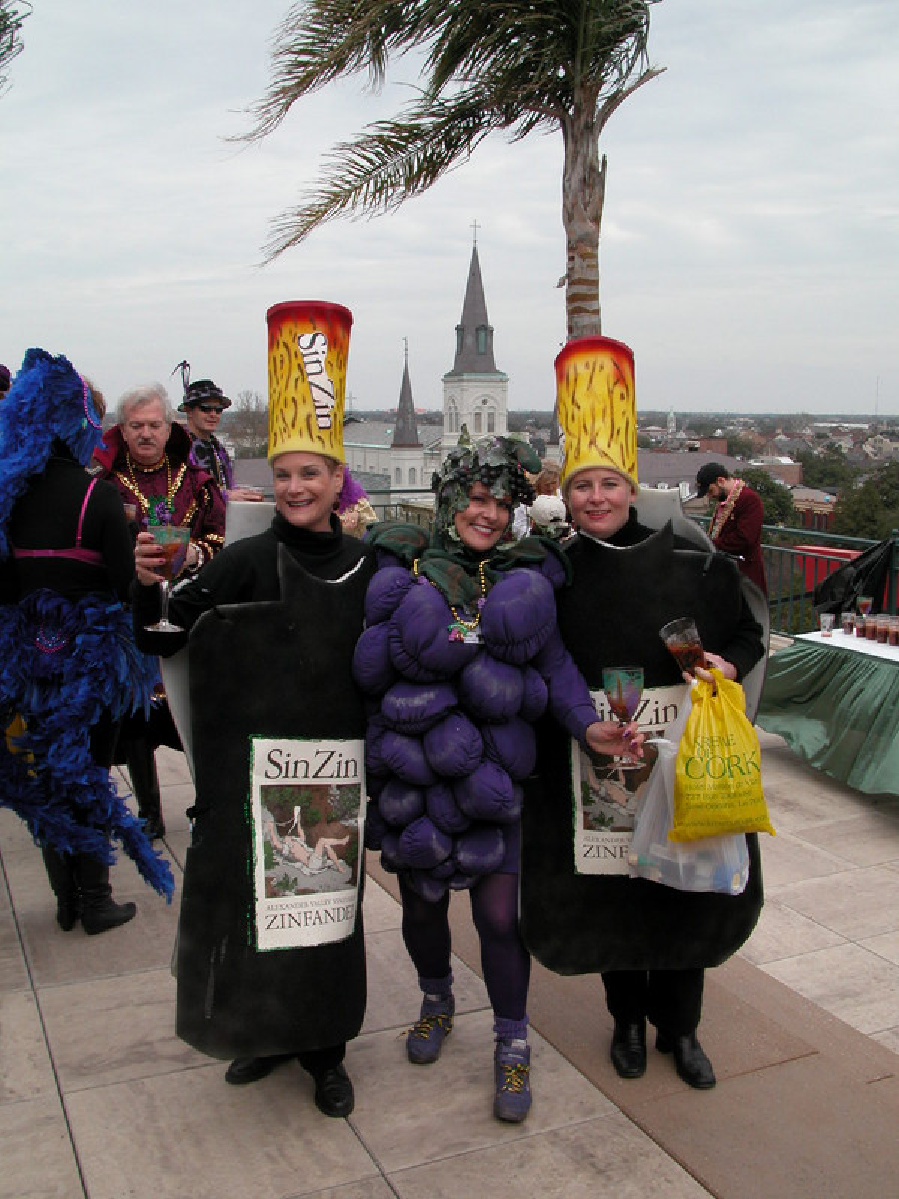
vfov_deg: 54.0
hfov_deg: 41.8
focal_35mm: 34
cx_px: 450
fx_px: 1177
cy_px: 600
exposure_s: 1/255
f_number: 6.3
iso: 100
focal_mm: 8.9
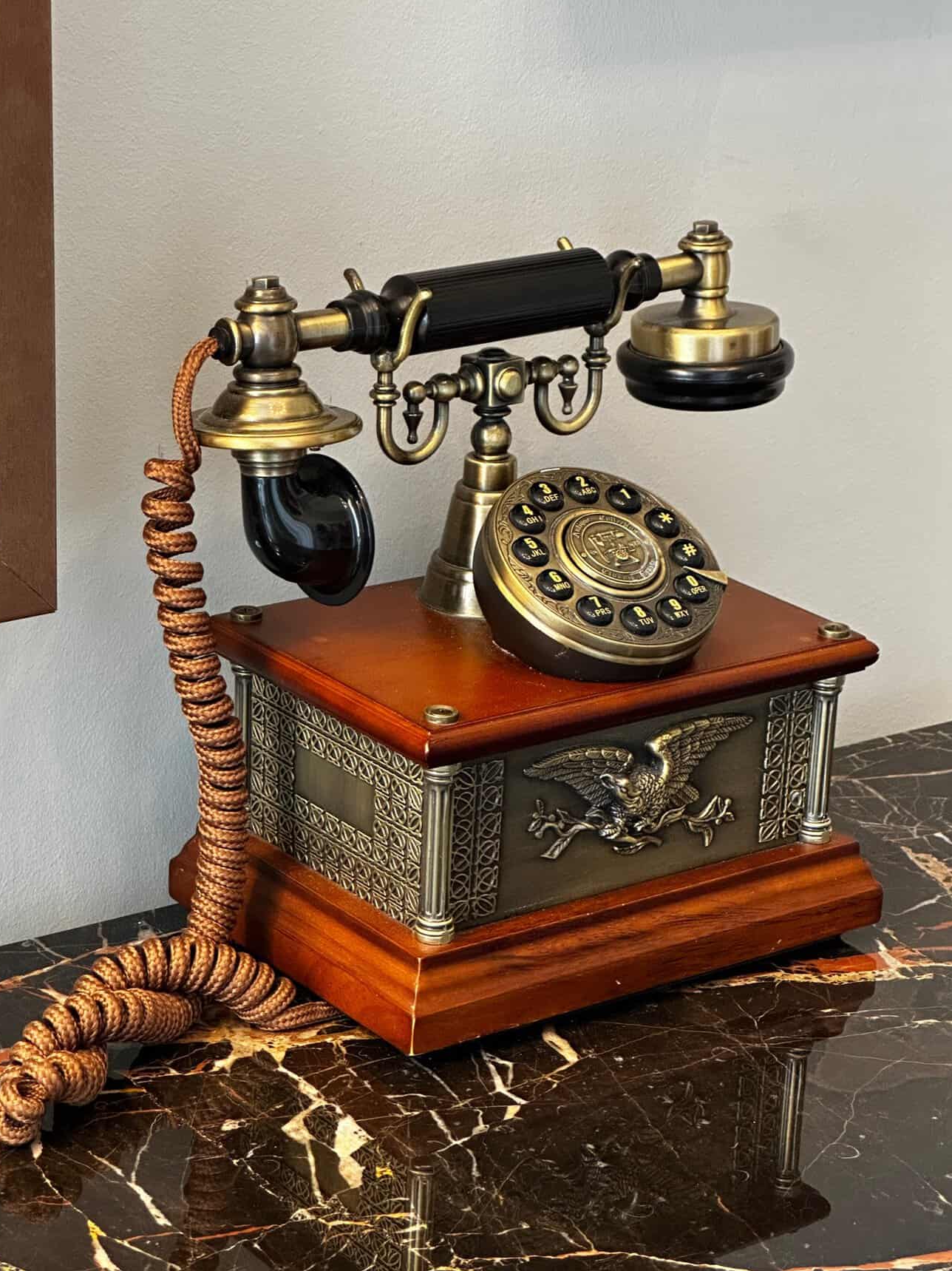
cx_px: 427
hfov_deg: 17.2
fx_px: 3155
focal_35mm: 86
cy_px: 633
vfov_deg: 22.8
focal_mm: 9
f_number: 2.8
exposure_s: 1/60
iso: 400
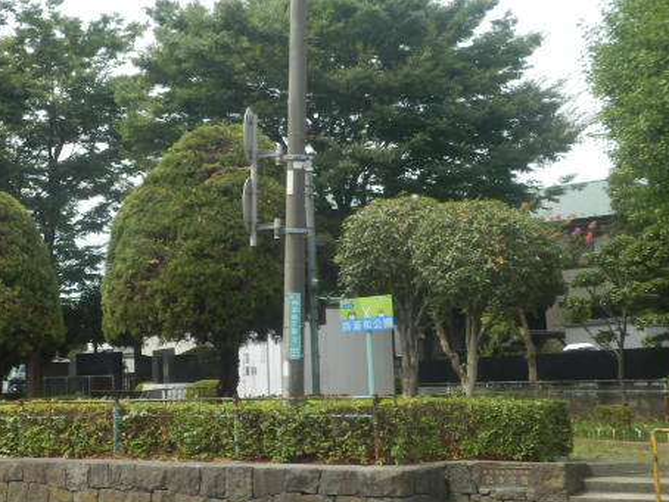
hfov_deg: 30.9
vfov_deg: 23.7
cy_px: 258
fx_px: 1199
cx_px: 209
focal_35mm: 62
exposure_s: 1/400
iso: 80
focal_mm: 7.9
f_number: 4.2
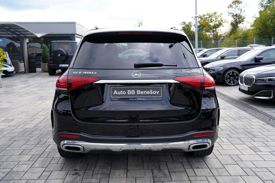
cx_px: 138
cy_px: 92
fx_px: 260
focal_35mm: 34
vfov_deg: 38.9
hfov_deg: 55.8
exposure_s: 1/125
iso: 100
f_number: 5
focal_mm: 34
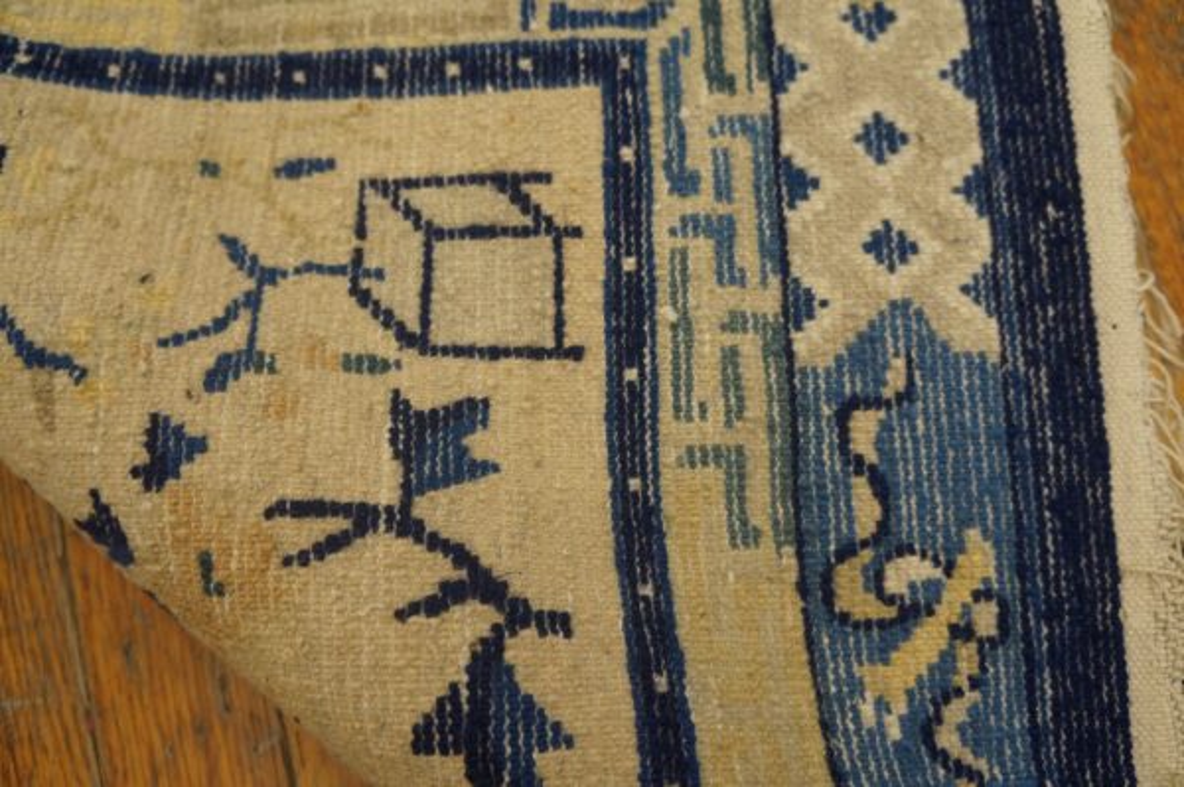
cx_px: 592
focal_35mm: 27
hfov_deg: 67.4
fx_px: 887
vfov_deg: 47.9
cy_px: 394
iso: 1000
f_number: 4
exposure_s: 1/60
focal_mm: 18
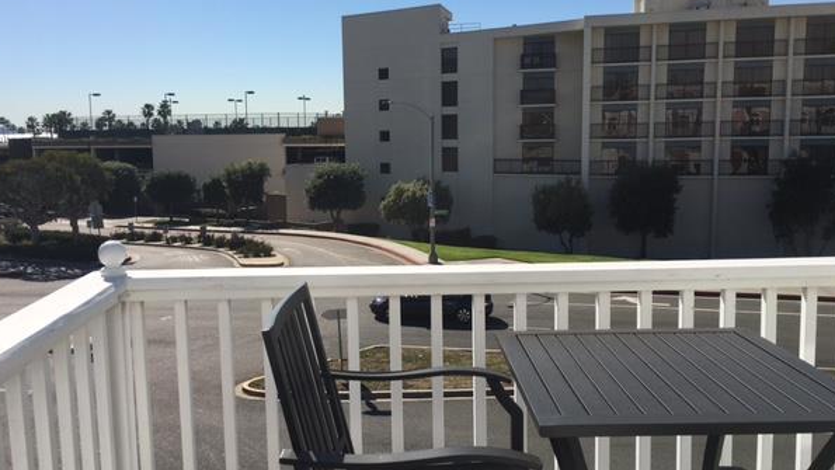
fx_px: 753
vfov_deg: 34.7
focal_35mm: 34
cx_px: 404
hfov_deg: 58.0
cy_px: 224
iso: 25
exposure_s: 1/2404
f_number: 2.2
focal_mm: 4.15
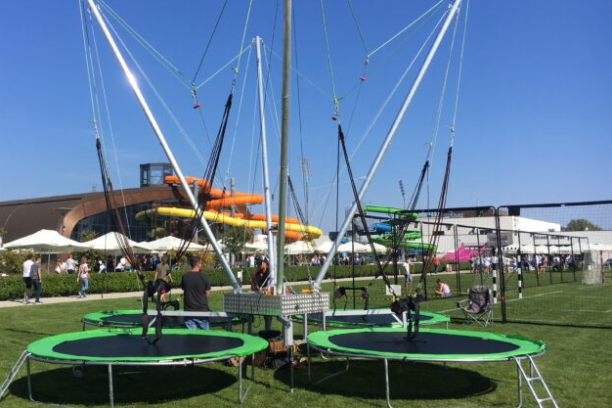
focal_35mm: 37
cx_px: 244
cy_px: 178
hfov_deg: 51.6
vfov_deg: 35.9
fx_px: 629
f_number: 2.2
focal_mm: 4.15
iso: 25
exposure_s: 1/1832
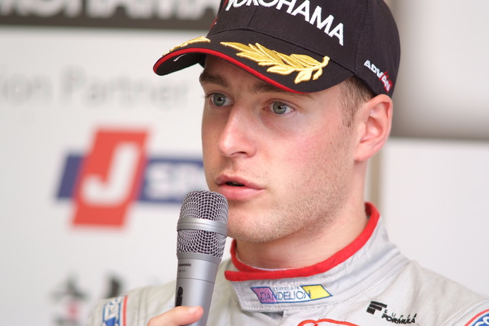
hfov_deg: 7.6
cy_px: 163
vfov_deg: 5.1
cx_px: 244
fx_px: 3667
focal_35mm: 270
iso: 400
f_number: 2.8
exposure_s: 1/125
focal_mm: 180
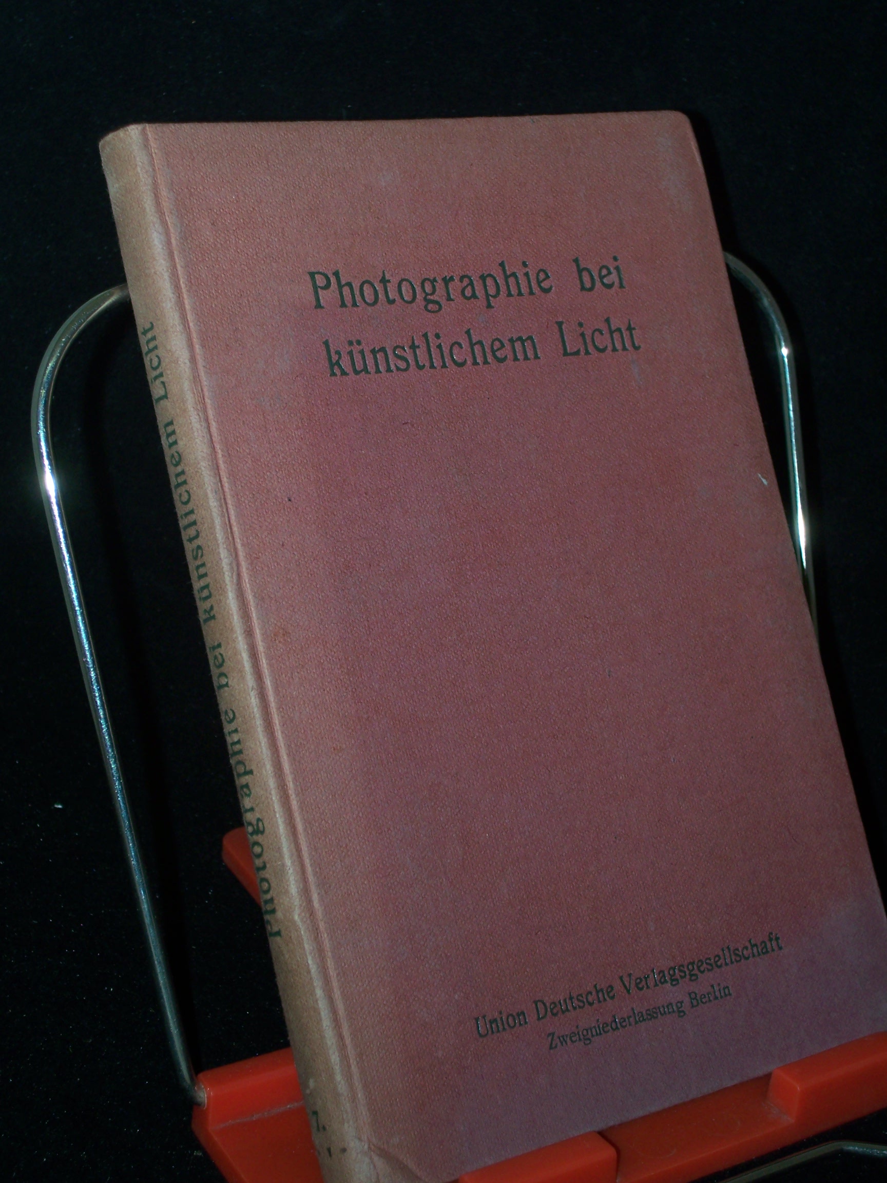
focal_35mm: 66
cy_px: 592
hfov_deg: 22.3
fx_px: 2255
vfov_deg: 29.4
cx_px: 444
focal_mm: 11
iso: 80
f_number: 3.6
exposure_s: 1/80
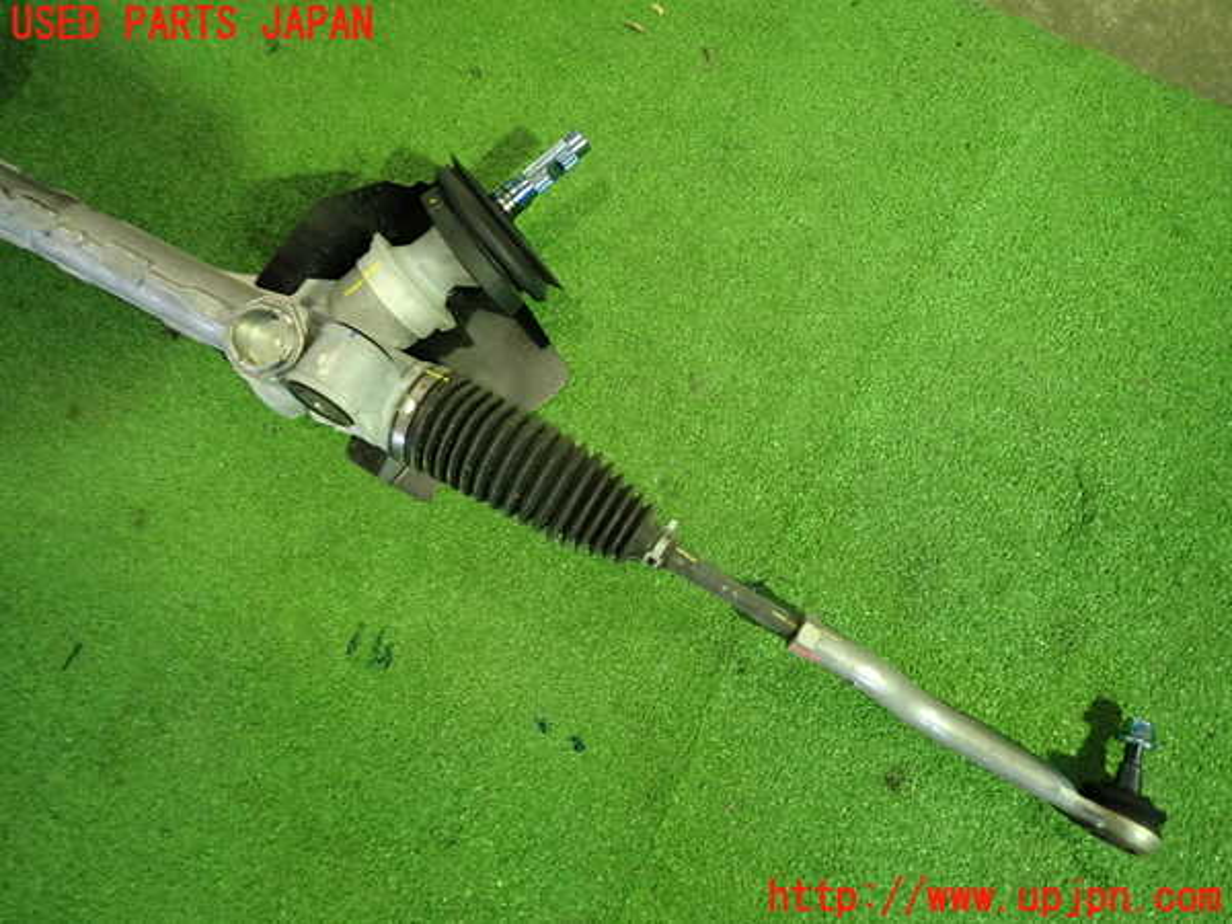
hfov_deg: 69.4
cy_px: 462
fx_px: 890
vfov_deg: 54.9
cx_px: 616
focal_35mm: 25
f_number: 2
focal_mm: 4.5
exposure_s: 1/30
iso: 500
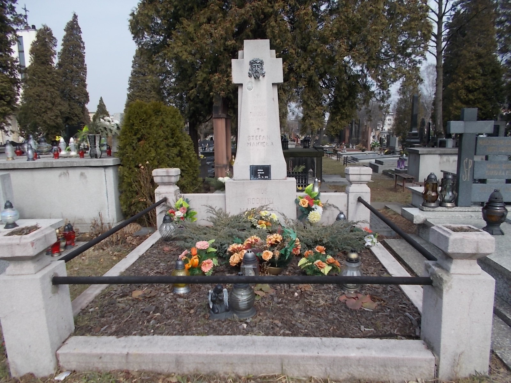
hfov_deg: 67.3
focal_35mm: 26
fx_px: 384
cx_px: 256
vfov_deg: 53.1
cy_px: 192
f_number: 8
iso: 80
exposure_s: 1/125
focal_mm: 4.6
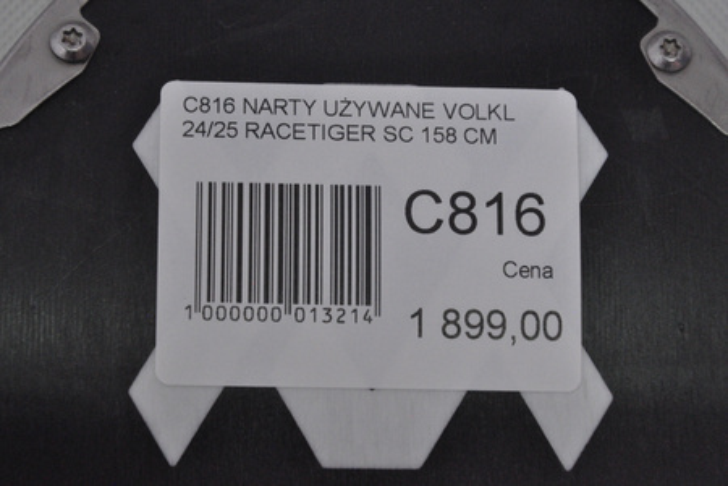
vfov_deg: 8.7
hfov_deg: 13.0
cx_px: 364
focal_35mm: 158
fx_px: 3185
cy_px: 243
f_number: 8
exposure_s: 1/125
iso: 3200
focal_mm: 105
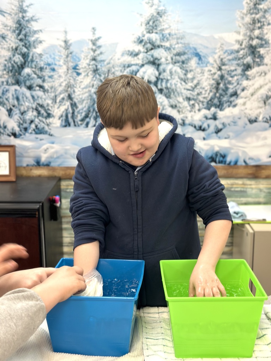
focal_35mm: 48
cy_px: 180
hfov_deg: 30.3
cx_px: 136
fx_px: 501
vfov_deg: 39.7
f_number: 1.78
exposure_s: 1/60
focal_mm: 6.86
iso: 125
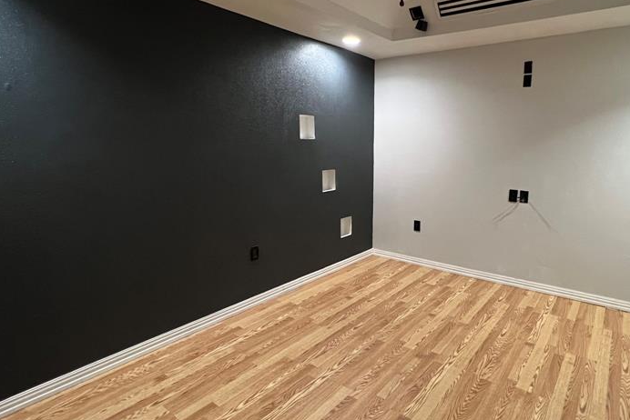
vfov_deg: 61.8
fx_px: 350
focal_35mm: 20
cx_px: 361
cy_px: 189
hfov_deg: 83.4
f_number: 1.8
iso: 640
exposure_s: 1/60
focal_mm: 1.57
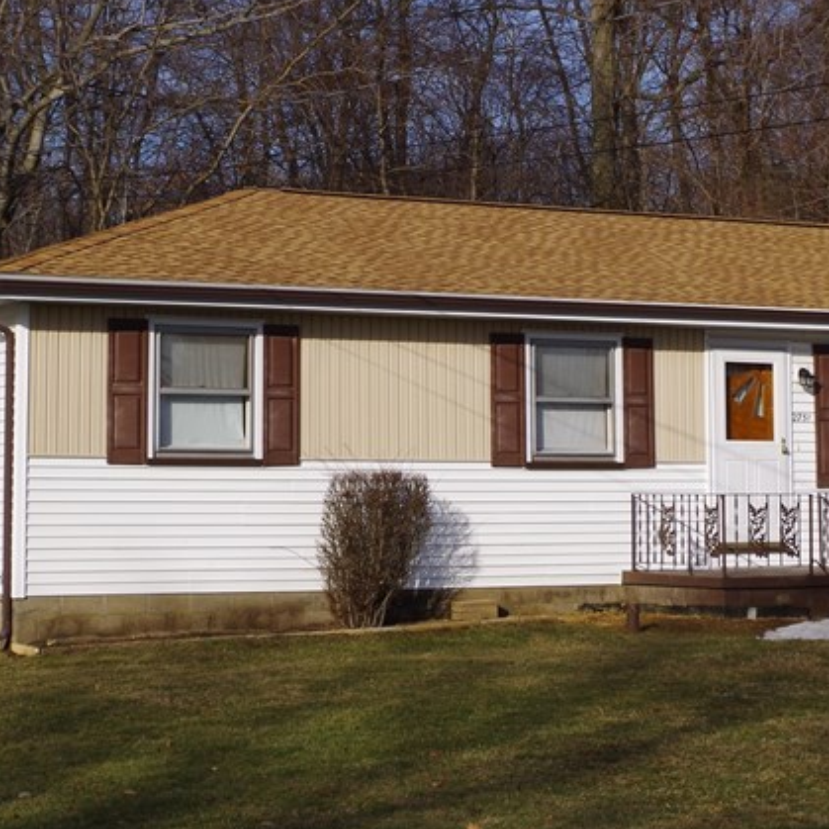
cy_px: 229
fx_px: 2330
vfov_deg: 20.1
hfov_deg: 20.2
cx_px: 426
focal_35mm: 86
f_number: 7.1
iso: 100
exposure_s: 1/320
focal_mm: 26.25
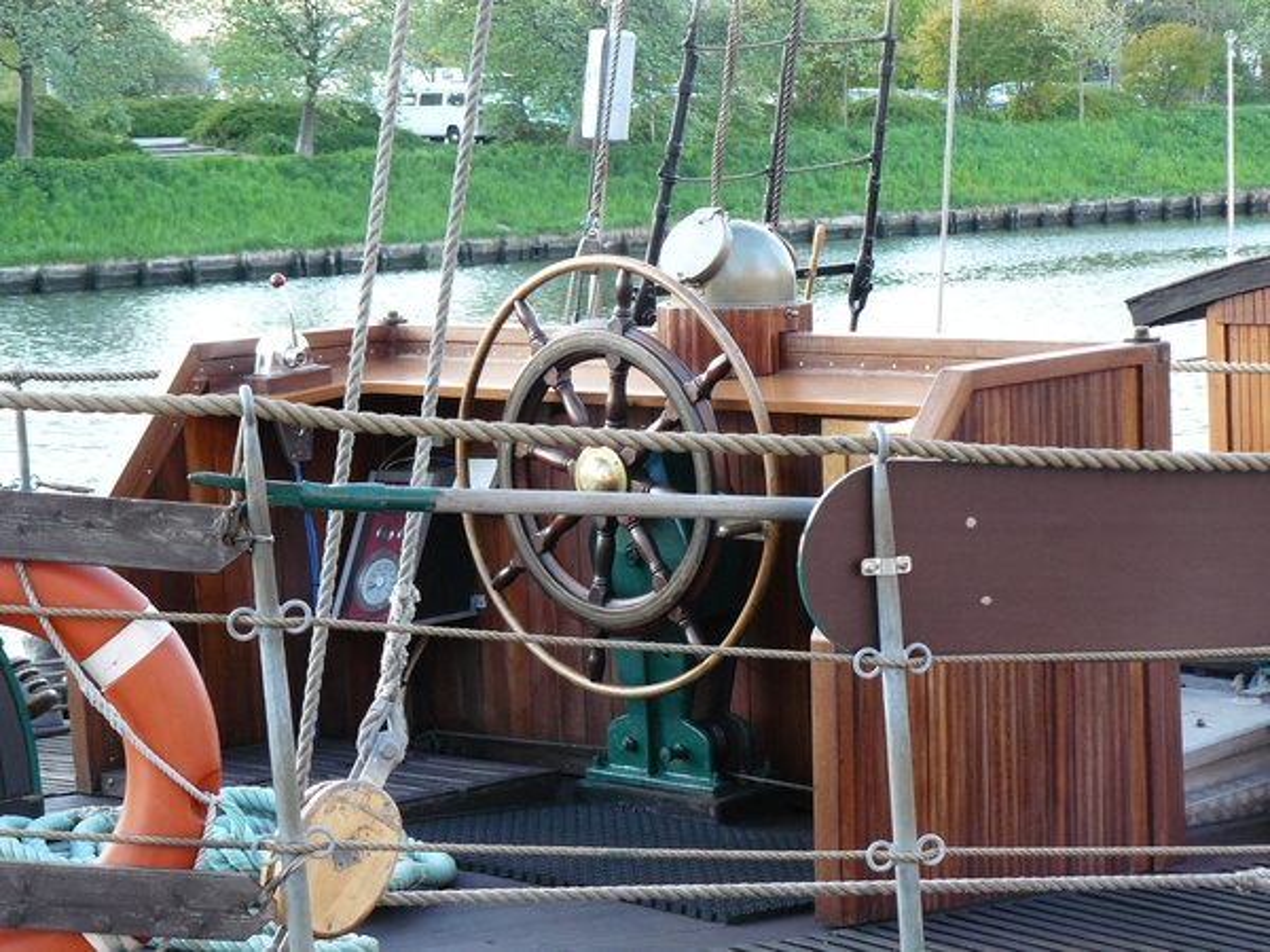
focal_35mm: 97
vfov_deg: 15.2
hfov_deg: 20.2
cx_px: 635
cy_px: 476
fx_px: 3559
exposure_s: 1/30
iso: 200
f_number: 3.2
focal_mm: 16.2
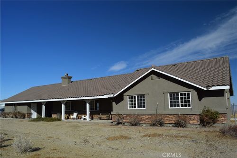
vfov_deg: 47.9
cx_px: 118
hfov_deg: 67.4
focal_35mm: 27
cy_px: 79
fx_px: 178
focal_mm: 18
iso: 200
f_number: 10
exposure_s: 1/400
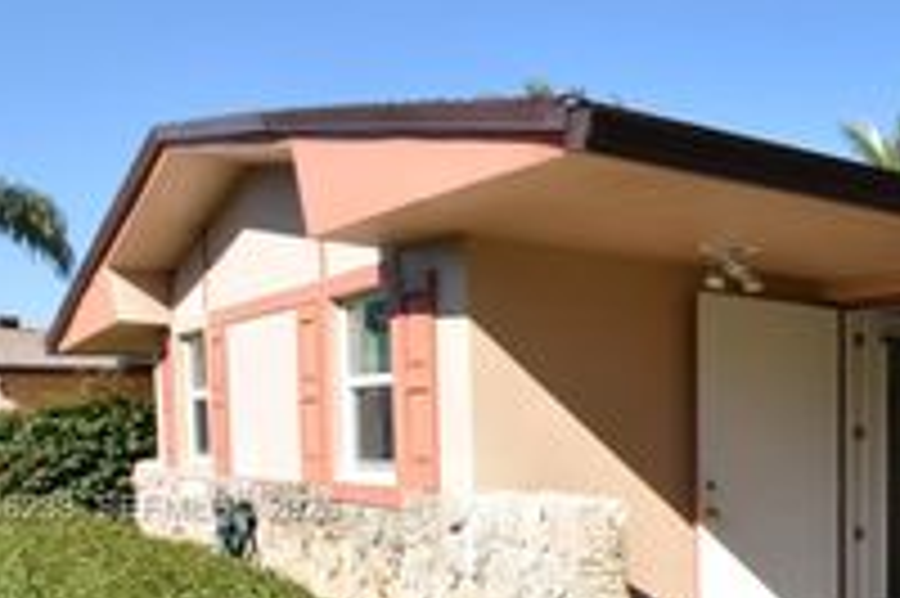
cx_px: 1026
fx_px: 1030
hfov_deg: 37.9
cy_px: 510
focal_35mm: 41
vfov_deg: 31.2
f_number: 7.1
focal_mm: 11
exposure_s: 1/400
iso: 200
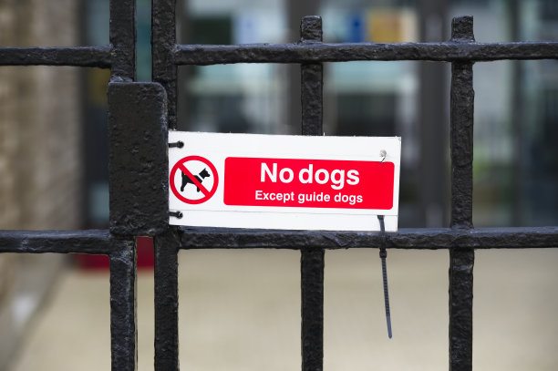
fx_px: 1704
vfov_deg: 12.4
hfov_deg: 18.6
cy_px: 186
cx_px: 279
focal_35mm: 110
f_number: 6.3
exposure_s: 1/200
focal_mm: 110
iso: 400
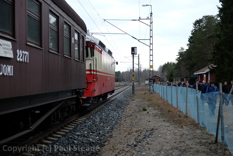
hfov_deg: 33.9
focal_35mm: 59
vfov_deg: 23.0
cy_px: 78
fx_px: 382
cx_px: 116
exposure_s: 1/125
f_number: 3.6
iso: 200
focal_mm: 39
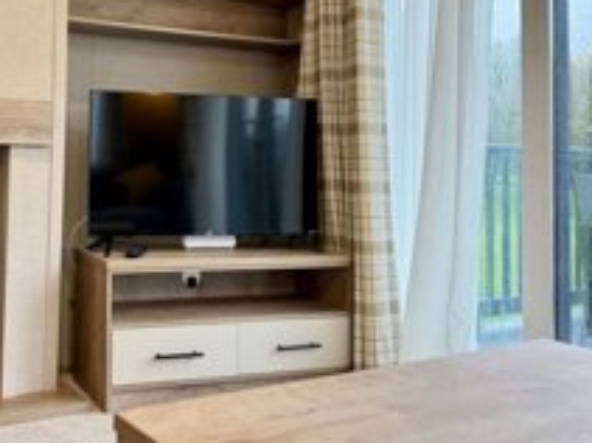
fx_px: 701
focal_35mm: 41
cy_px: 121
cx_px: 95
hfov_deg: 43.1
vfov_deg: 34.5
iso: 200
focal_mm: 6.76
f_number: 1.78
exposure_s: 1/100
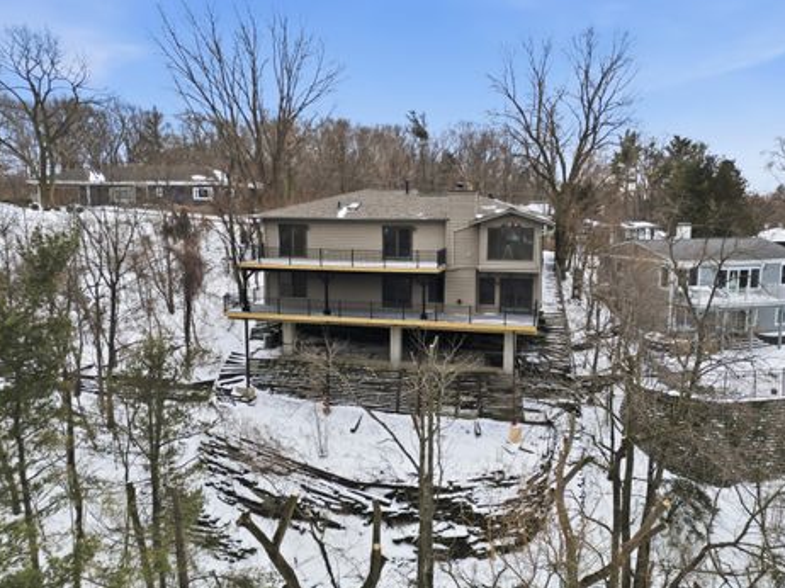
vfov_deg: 53.0
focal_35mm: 26
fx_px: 589
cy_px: 291
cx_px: 409
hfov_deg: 67.3
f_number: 1.7
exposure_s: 1/2500
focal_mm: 6.7
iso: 110
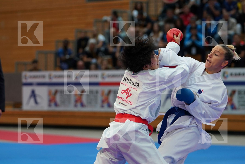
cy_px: 82
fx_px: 1109
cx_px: 122
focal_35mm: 163
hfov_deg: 12.6
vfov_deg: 8.4
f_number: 2.8
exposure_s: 1/1000
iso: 1600
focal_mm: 109
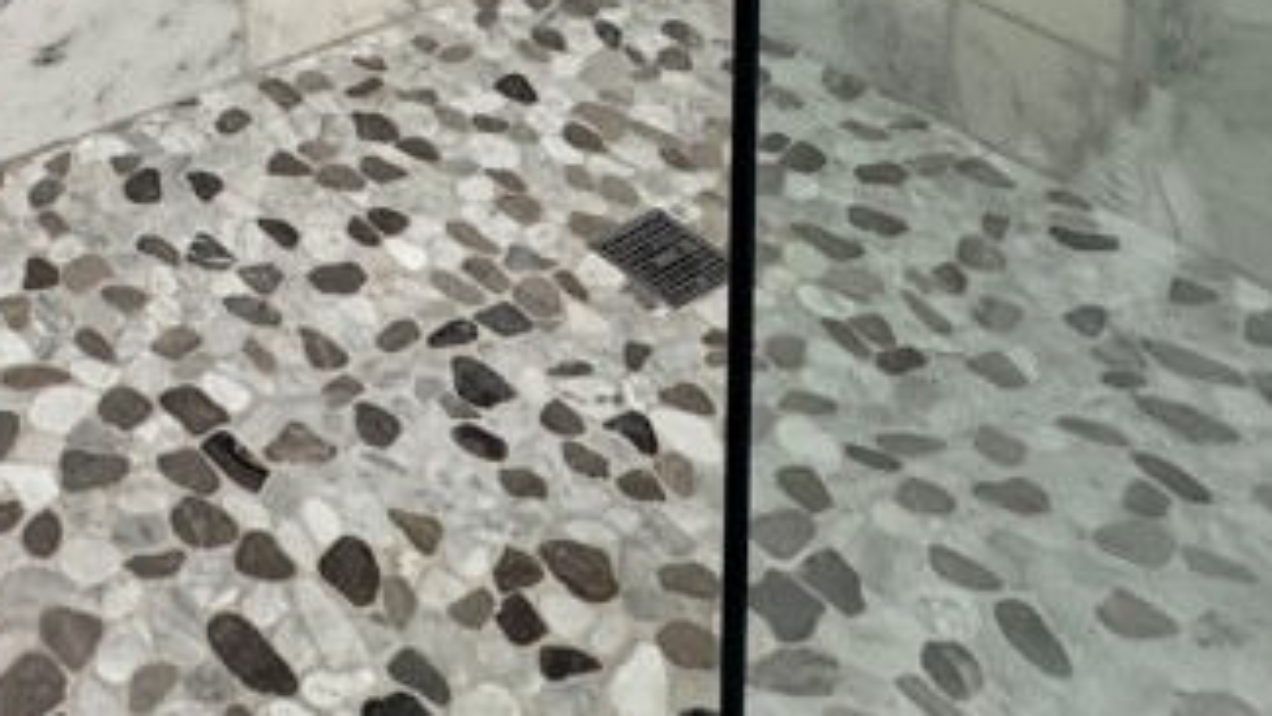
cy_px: -712
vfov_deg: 17.7
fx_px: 1619
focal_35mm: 48
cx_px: 8
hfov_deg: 38.3
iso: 400
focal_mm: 2.22
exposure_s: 1/60
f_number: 2.2
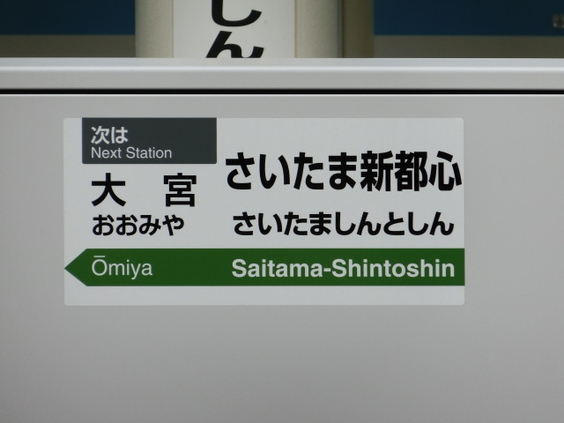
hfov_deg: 5.0
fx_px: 6403
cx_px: 282
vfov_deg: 3.8
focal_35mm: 393
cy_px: 212
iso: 200
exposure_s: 1/400
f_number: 5.7
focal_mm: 70.1
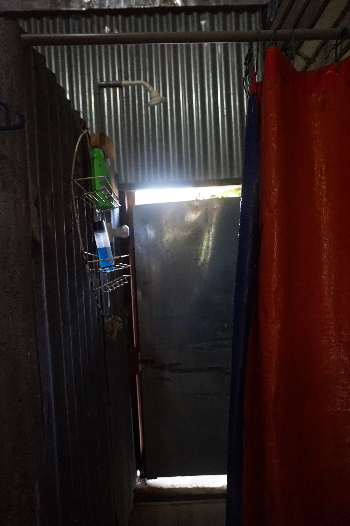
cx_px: 175
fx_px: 350
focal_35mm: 24
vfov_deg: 73.8
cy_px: 263
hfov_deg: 53.1
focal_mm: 16
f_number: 3.5
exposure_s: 1/100
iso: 3200
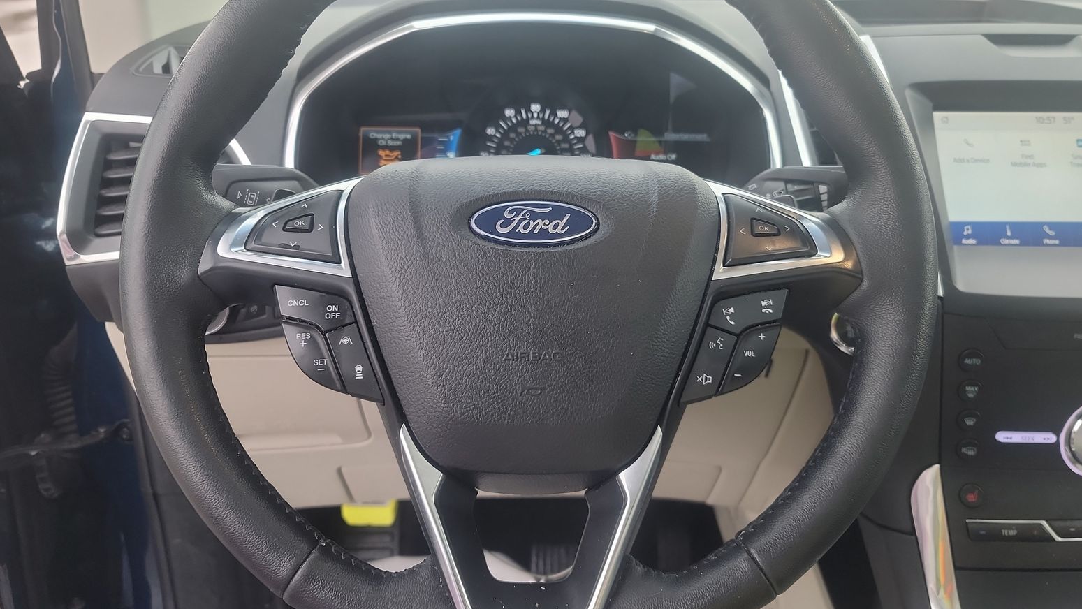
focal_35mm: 27
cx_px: 536
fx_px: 775
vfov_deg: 42.8
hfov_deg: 69.8
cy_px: 263
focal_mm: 6.7
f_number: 1.8
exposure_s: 1/59
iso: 157
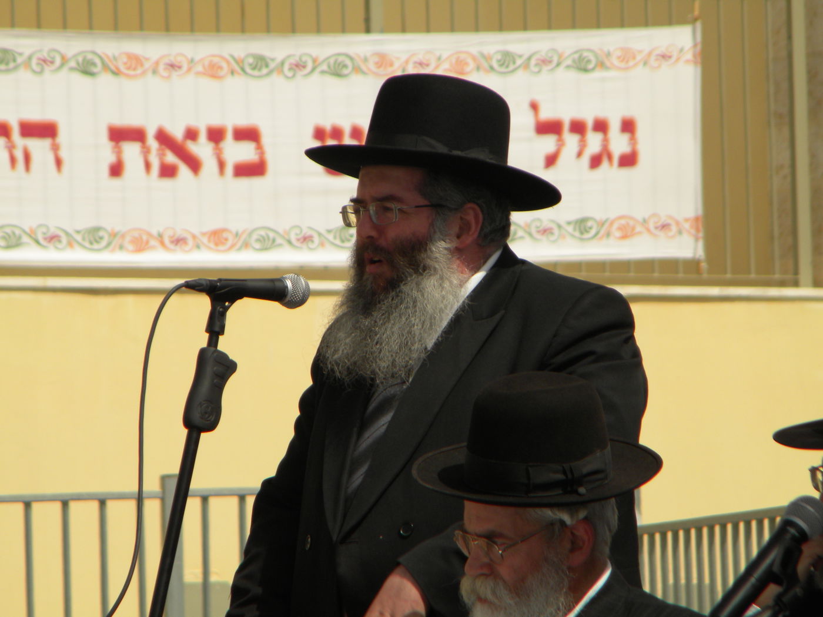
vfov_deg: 3.6
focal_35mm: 414
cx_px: 412
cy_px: 308
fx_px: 9843
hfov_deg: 4.8
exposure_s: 1/252
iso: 80
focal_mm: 75
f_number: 10.8
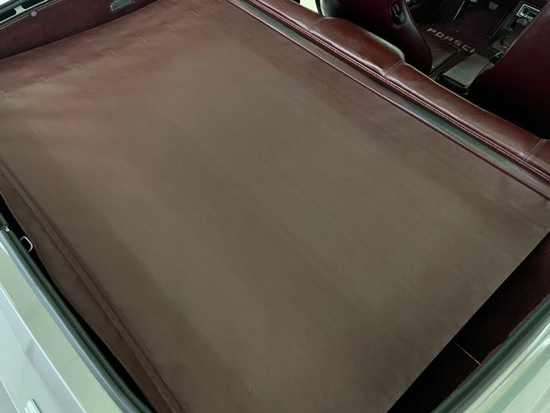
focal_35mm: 27
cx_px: 266
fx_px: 429
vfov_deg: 51.4
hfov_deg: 65.3
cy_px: 209
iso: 200
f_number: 1.5
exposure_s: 1/60
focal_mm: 5.7
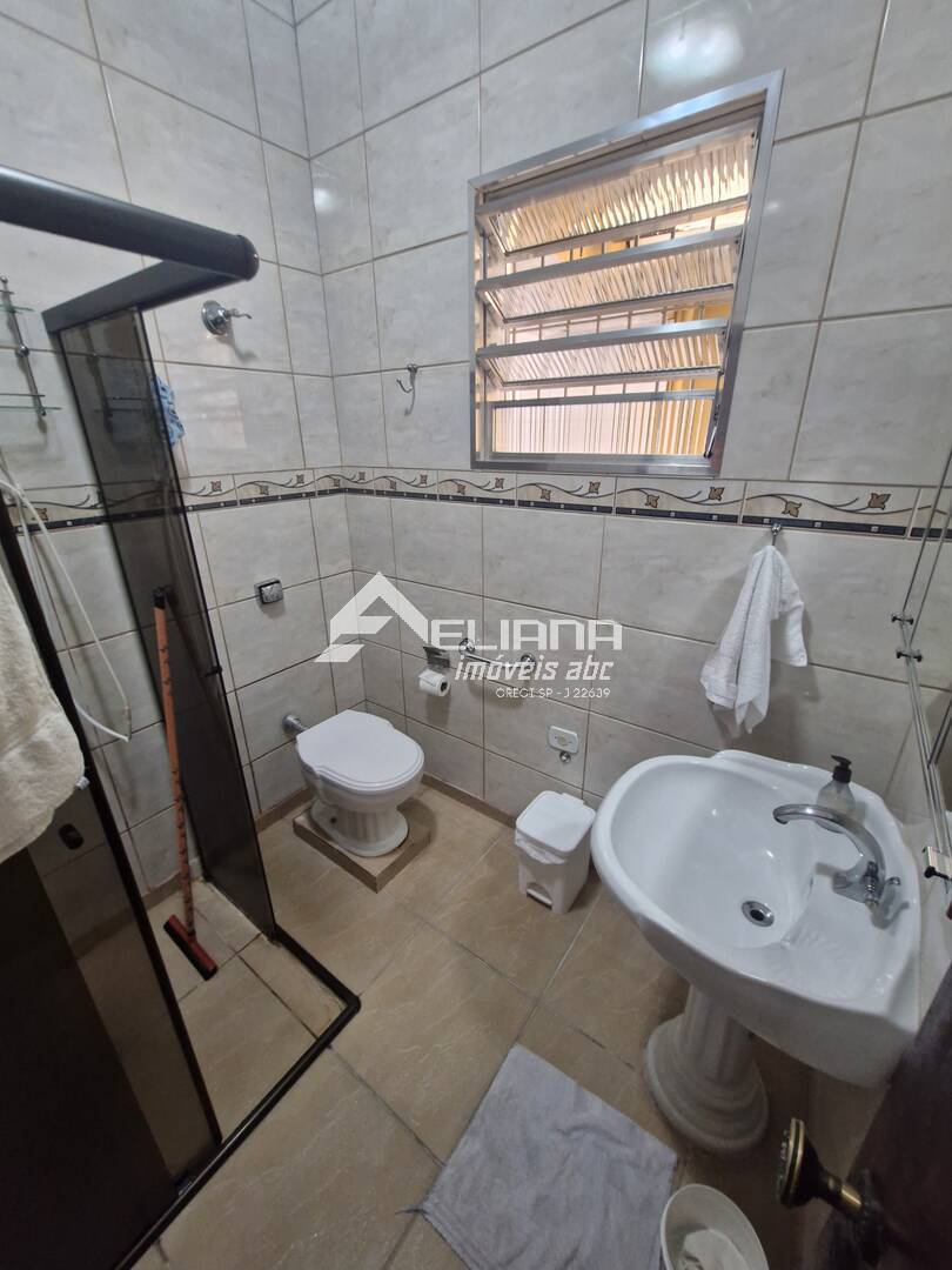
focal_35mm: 13
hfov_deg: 89.9
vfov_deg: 106.2
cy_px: 635
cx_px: 476
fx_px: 477
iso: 320
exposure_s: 1/30
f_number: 2.2
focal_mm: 1.74
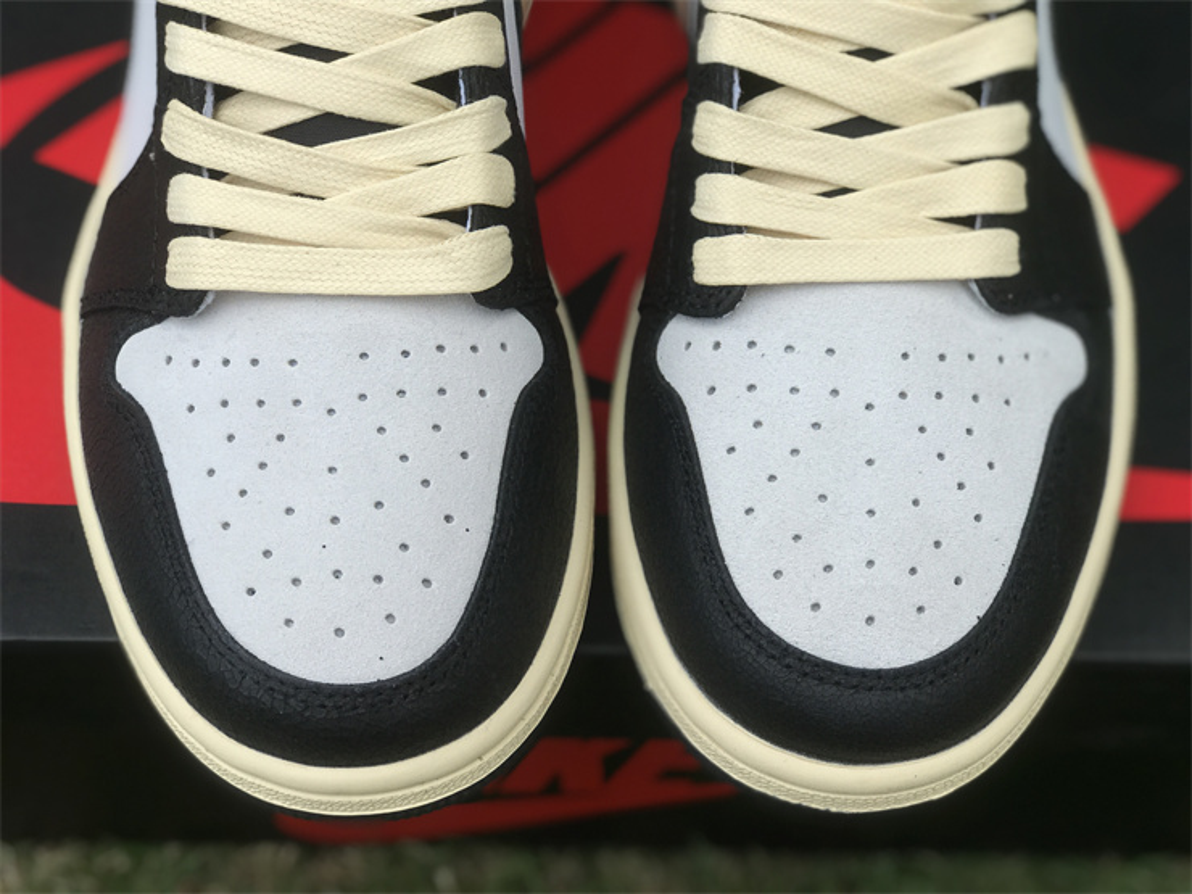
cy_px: 447
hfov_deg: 33.8
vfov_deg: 25.7
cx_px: 596
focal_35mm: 57
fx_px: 1963
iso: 20
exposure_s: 1/894
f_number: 2.8
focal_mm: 6.6
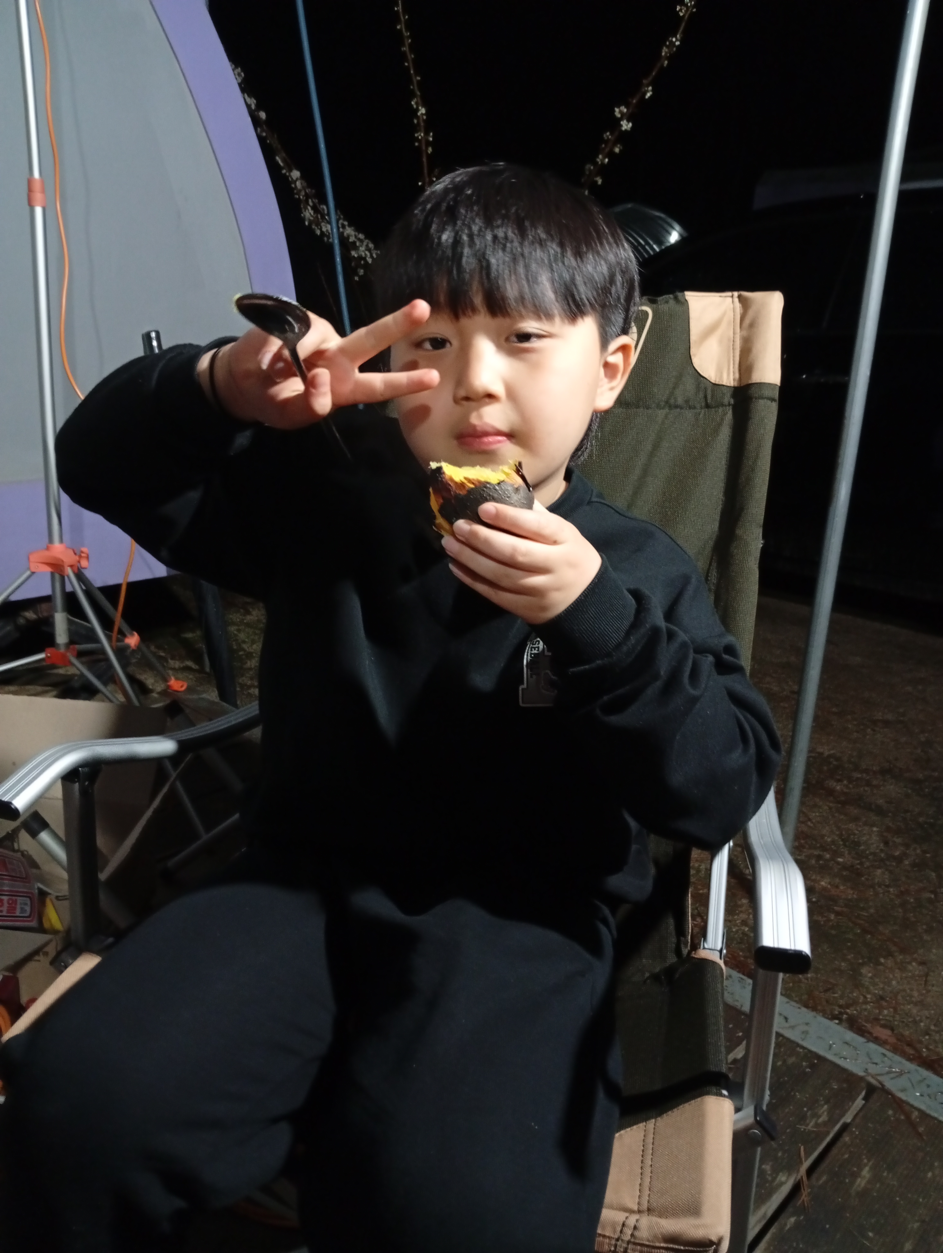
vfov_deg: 65.2
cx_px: 472
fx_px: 978
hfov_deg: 51.5
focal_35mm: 27
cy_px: 626
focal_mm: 3.98
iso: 2335
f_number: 1.8
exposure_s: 1/15
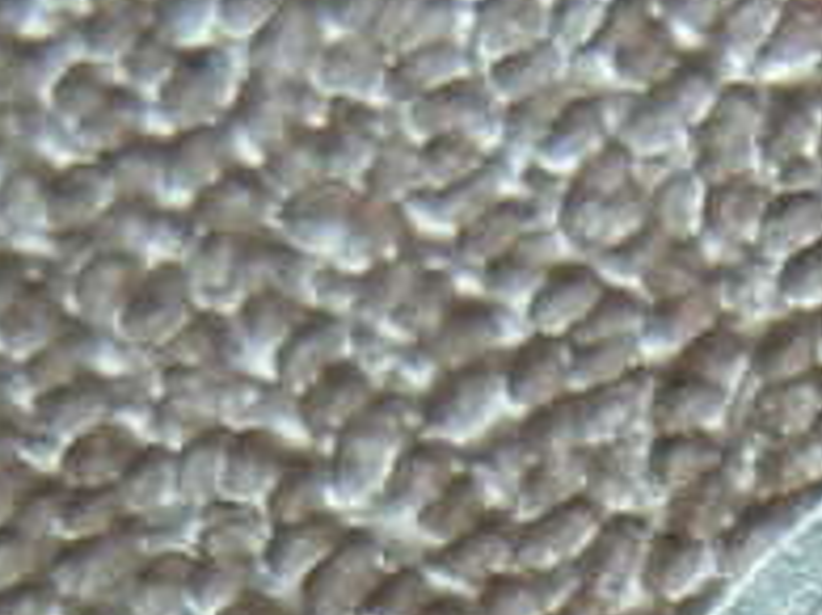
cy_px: 1281
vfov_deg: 7.8
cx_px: 1081
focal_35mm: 181
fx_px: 4295
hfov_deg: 10.7
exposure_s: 1/60
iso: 250
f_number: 4
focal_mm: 5.9
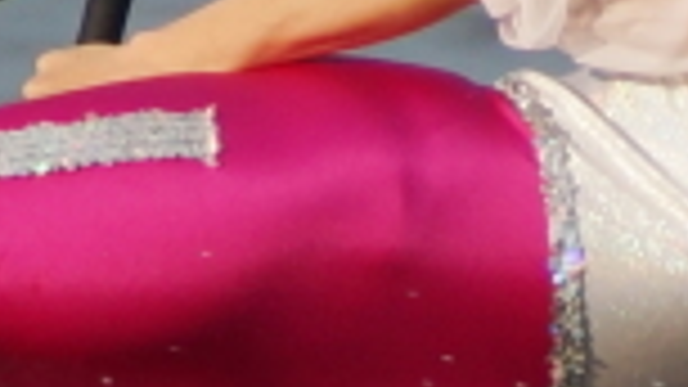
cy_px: 729
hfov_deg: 0.8
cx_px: 153
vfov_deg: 0.5
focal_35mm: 2569
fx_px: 46858
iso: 200
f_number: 6.3
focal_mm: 250
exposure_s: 1/400
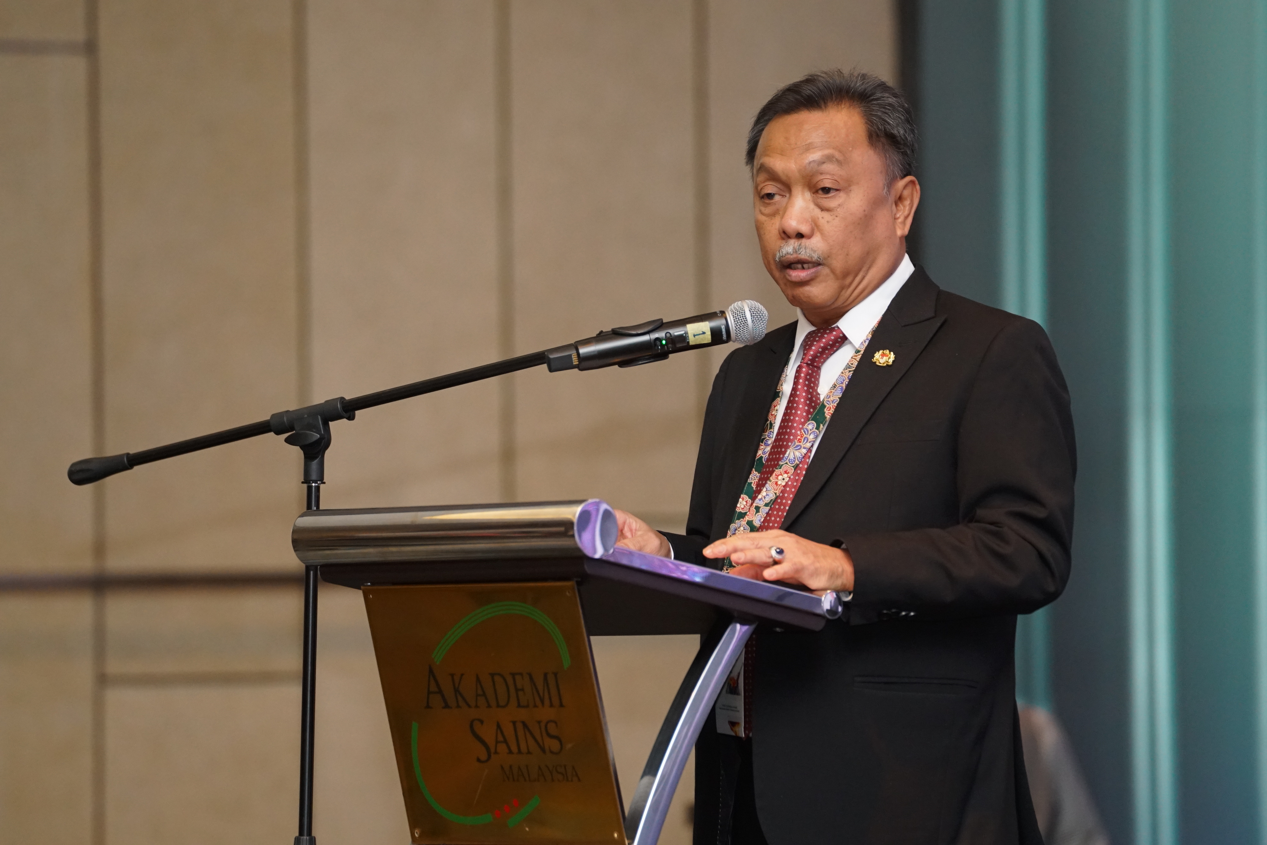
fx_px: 8024
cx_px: 634
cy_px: 422
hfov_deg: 9.0
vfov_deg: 6.0
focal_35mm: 228
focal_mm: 152
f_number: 2.8
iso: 2000
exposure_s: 1/200
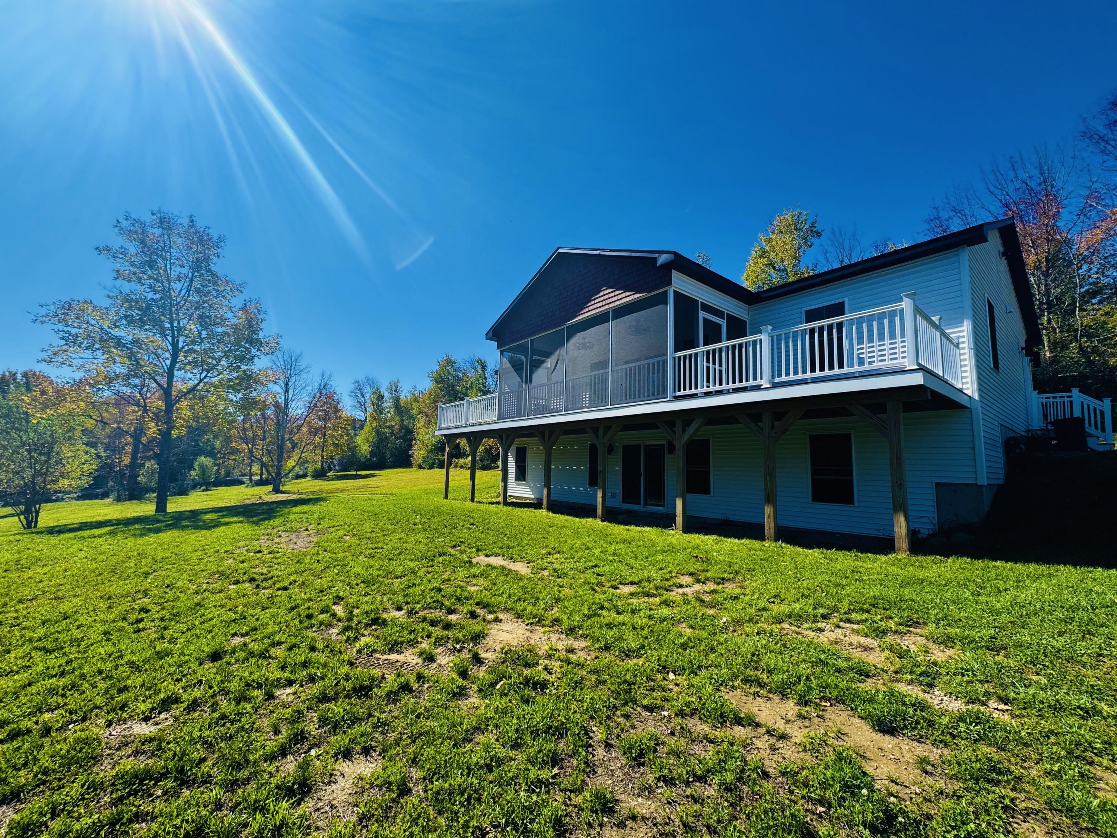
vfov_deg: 85.7
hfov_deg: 102.1
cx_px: 558
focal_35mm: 14
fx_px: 452
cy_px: 419
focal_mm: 2.22
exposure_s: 1/1506
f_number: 2.2
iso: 50
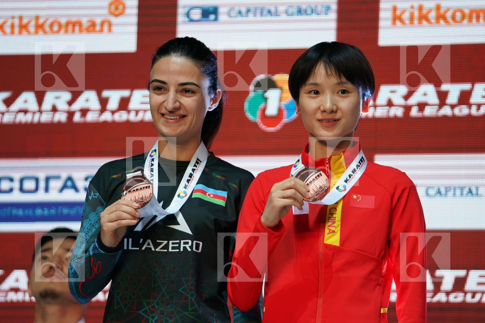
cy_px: 162
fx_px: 3247
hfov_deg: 8.5
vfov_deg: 5.7
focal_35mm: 241
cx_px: 242
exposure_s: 1/250
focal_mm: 161
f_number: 2.8
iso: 250
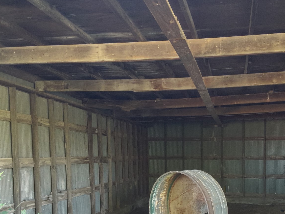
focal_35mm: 40
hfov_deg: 46.2
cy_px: 169
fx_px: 329
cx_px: 187
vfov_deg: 34.9
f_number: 2.8
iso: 700
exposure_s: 1/40
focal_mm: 4.4
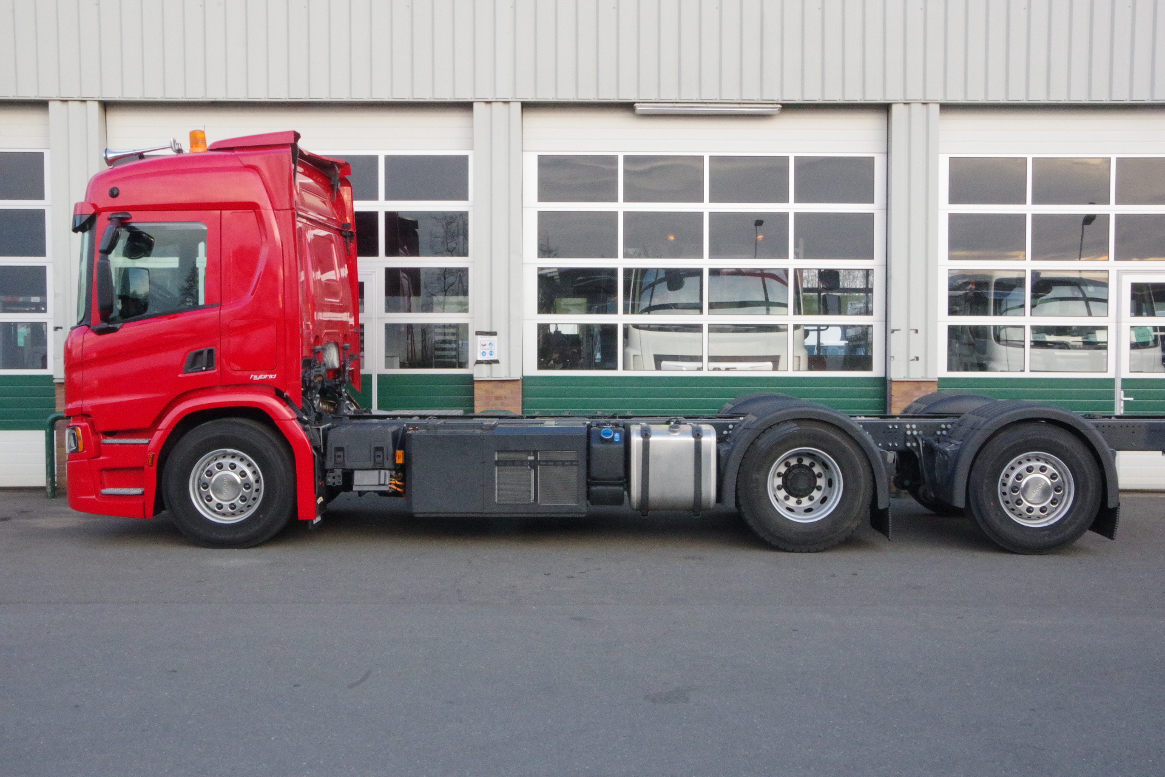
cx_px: 582
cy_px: 388
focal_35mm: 42
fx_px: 1359
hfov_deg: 46.4
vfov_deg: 31.9
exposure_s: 1/60
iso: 6400
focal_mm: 28
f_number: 22
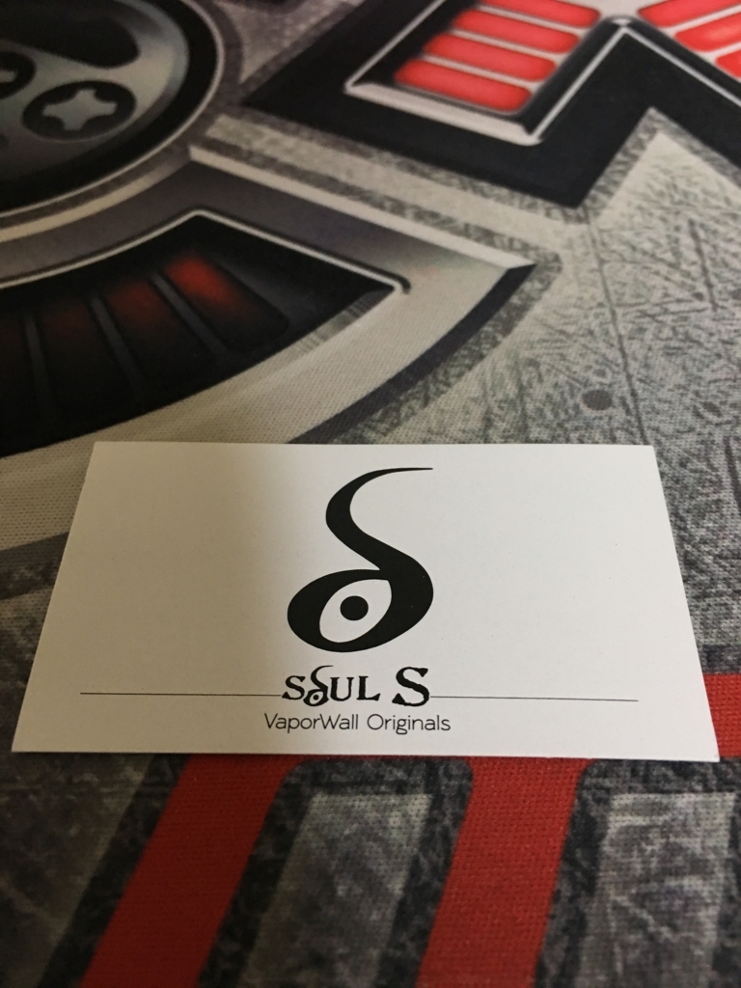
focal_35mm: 29
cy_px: 494
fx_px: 828
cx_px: 370
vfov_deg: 61.7
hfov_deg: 48.2
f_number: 2.2
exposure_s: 1/15
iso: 50
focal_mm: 4.15
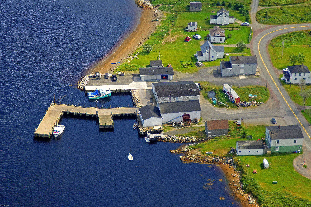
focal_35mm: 123
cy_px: 104
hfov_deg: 16.7
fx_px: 1061
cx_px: 156
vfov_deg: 11.1
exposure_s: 1/1000
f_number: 5.3
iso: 400
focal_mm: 82
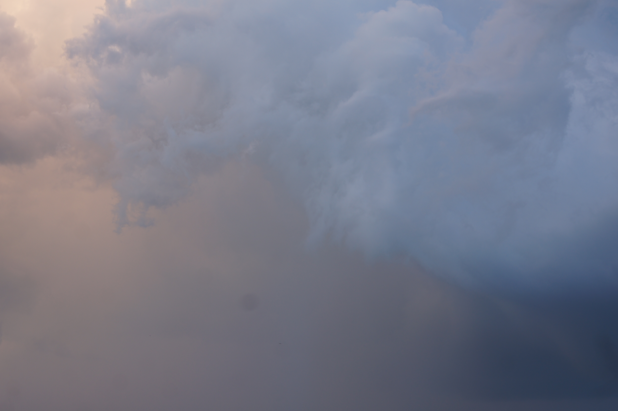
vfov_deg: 22.6
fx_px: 1029
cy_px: 206
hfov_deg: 33.4
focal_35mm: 60
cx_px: 309
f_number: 5.6
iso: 125
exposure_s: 1/80
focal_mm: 40
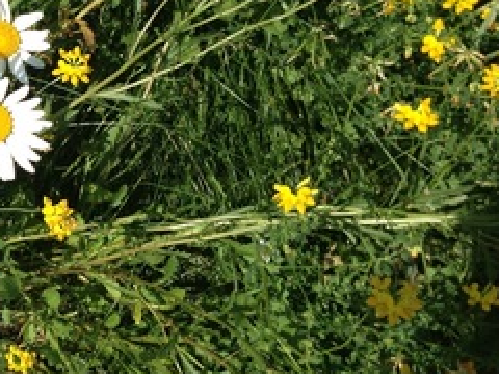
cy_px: 85
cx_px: -98
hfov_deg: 20.8
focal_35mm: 88
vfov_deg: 16.7
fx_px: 1269
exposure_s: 1/1427
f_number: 2.4
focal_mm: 4.12
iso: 50
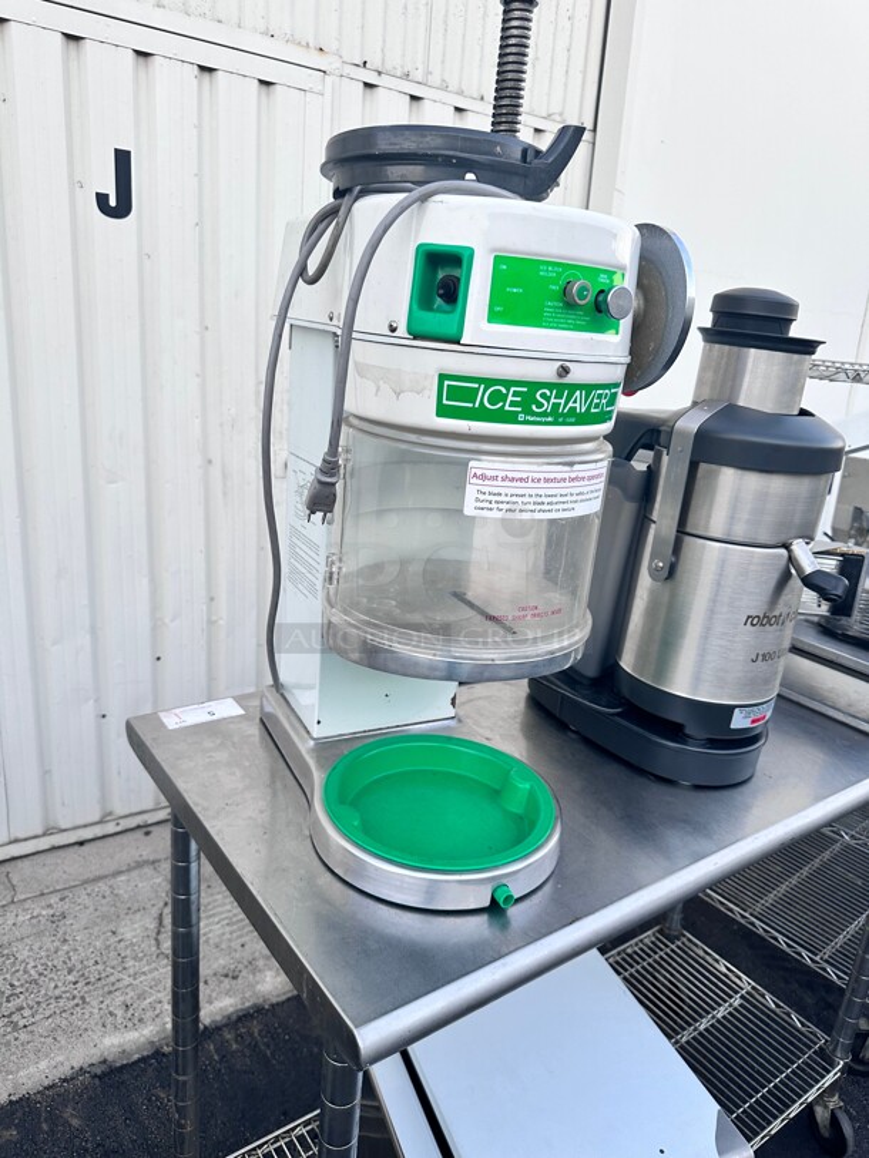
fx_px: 803
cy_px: 579
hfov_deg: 56.8
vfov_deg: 71.6
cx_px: 434
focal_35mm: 24
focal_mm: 6.86
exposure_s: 1/121
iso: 125
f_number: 1.78
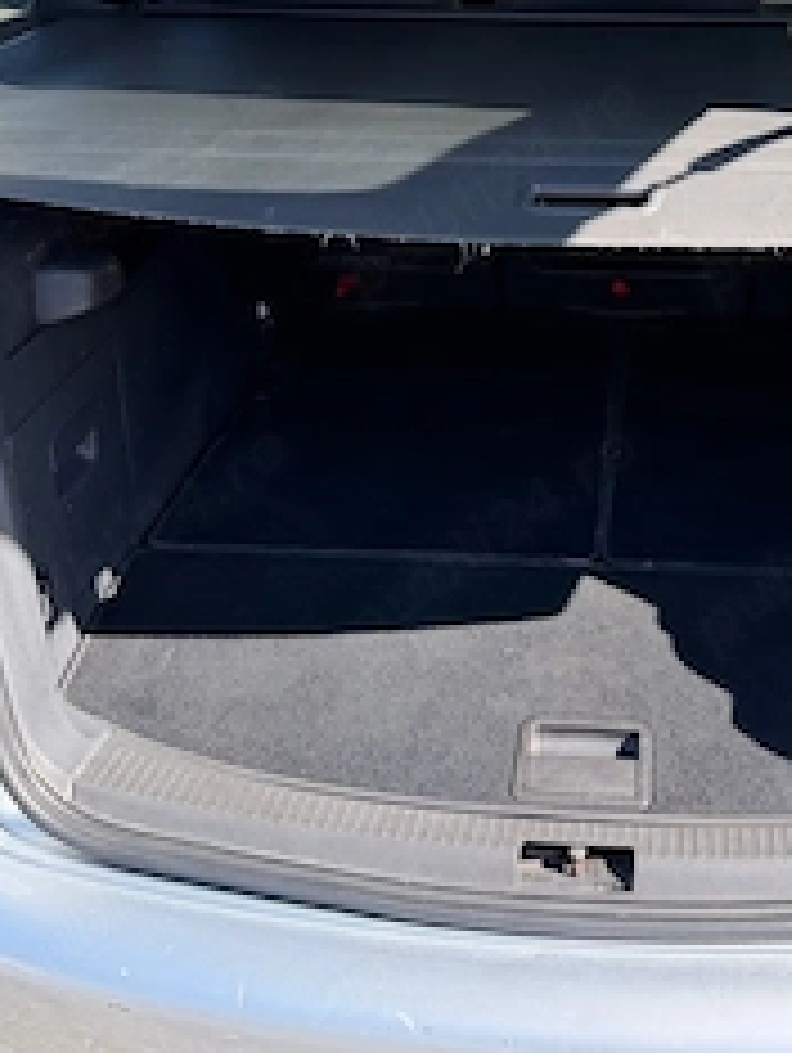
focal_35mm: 41
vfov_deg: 44.0
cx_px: 580
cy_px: 243
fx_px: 1248
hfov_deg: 34.6
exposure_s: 1/654
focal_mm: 6.76
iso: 100
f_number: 1.78
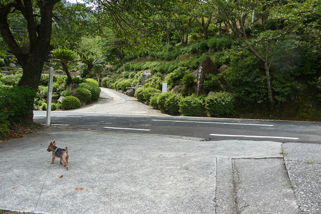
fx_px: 267
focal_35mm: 30
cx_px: 159
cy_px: 114
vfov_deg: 43.6
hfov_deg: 61.9
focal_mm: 4.7
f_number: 3.3
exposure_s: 1/250
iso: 100
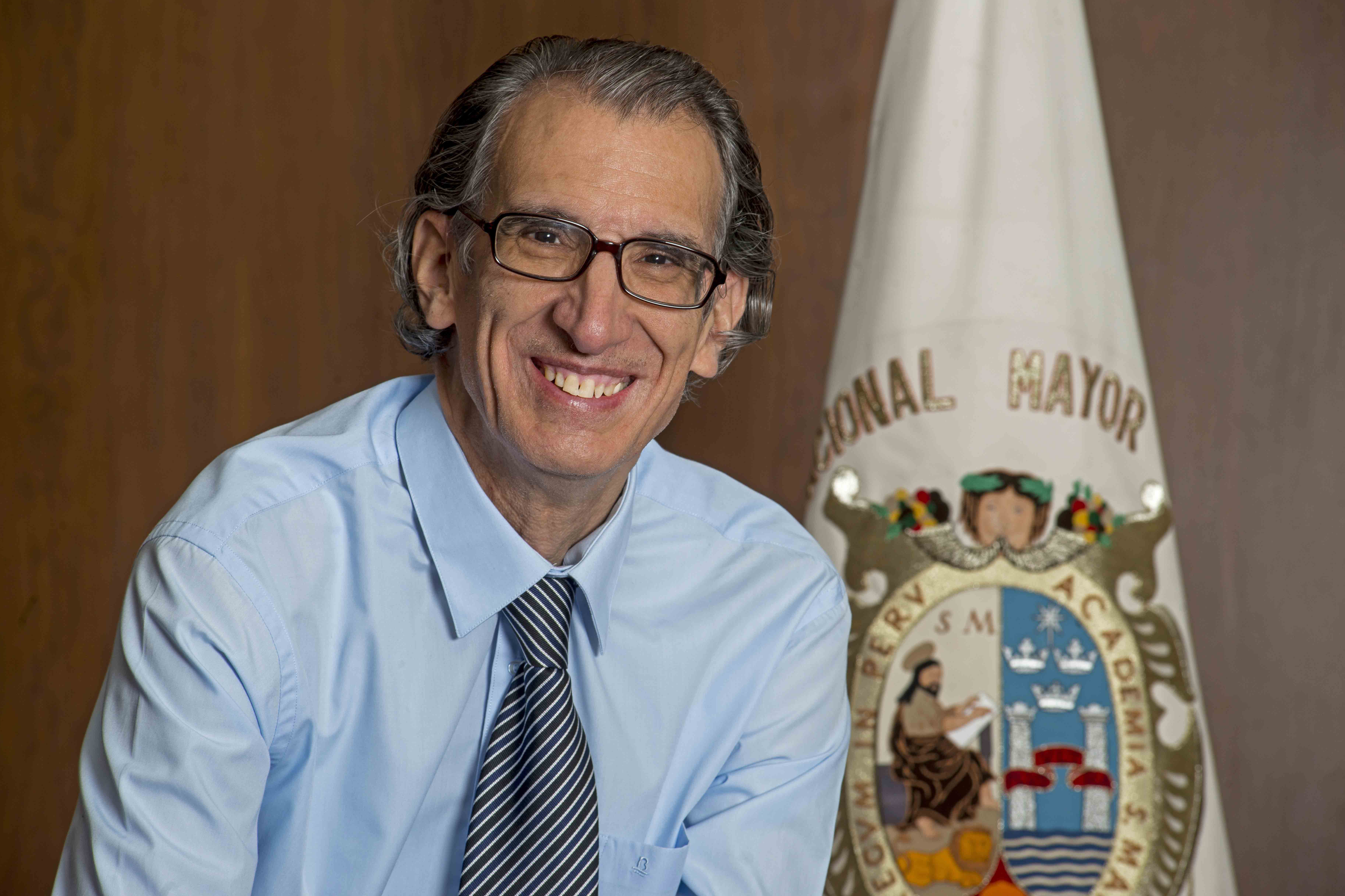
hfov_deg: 11.1
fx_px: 6949
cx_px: 670
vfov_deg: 7.4
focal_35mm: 186
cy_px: 448
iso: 100
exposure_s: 1/80
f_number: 13
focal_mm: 185
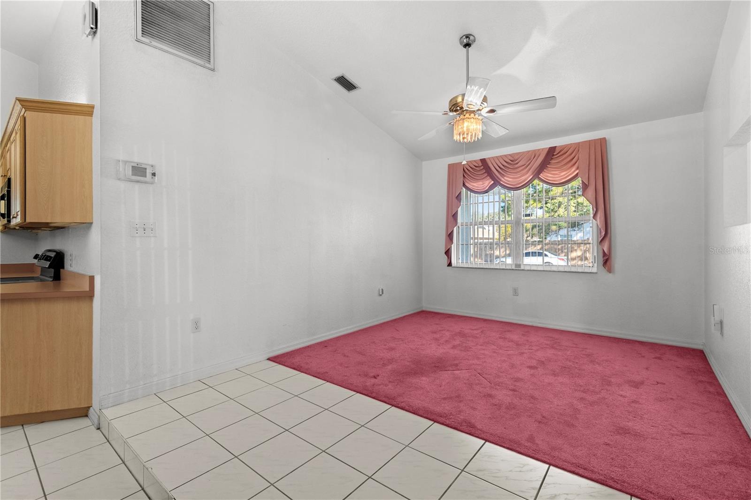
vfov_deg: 77.3
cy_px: 250
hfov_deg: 100.4
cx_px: 376
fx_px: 313
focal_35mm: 15
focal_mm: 10
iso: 640
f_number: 7.1
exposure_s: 1/15
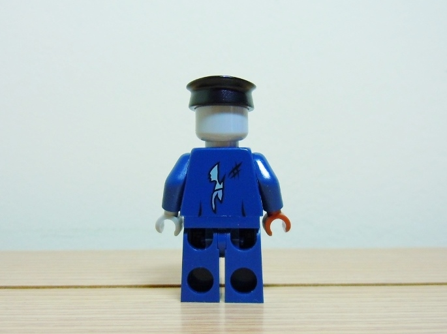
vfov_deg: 46.7
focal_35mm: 30
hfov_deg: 60.0
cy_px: 167
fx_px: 387
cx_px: 224
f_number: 3.5
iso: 200
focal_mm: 5.4
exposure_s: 1/30
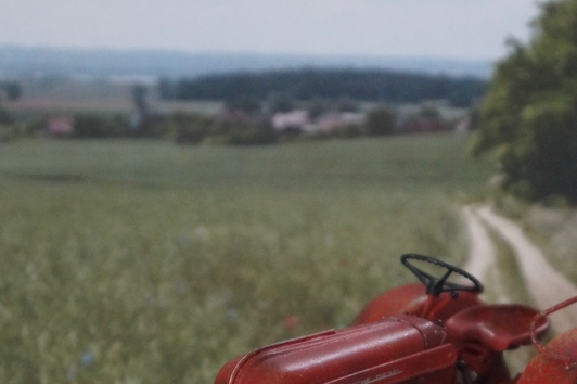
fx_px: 2258
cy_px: 337
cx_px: 320
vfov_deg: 9.7
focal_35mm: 141
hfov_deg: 14.6
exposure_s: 1/160
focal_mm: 50
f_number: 5.6
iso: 1600
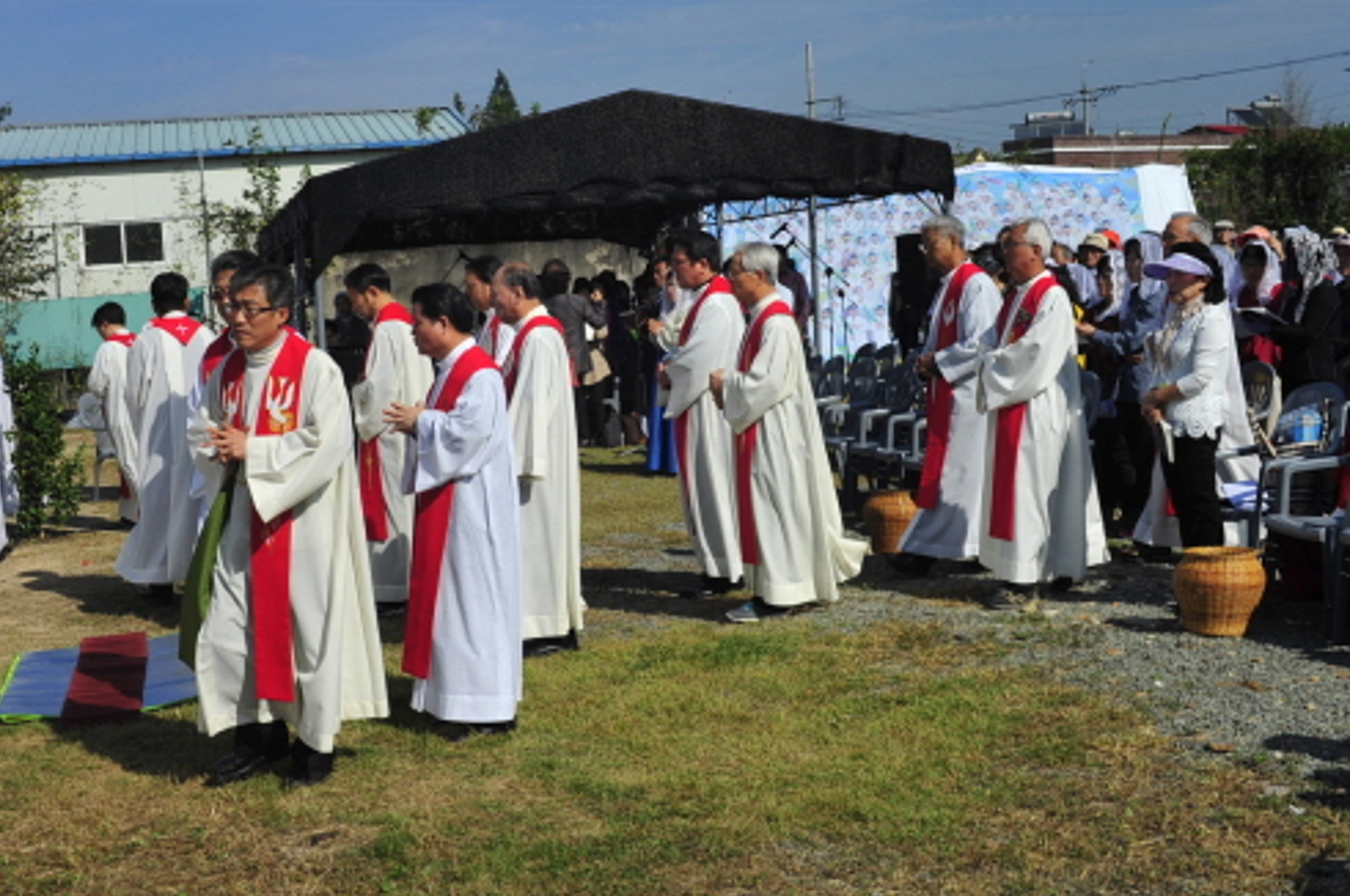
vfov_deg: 23.7
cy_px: 370
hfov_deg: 35.0
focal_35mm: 57
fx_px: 2135
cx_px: 569
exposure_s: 1/640
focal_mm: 40
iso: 200
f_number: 10
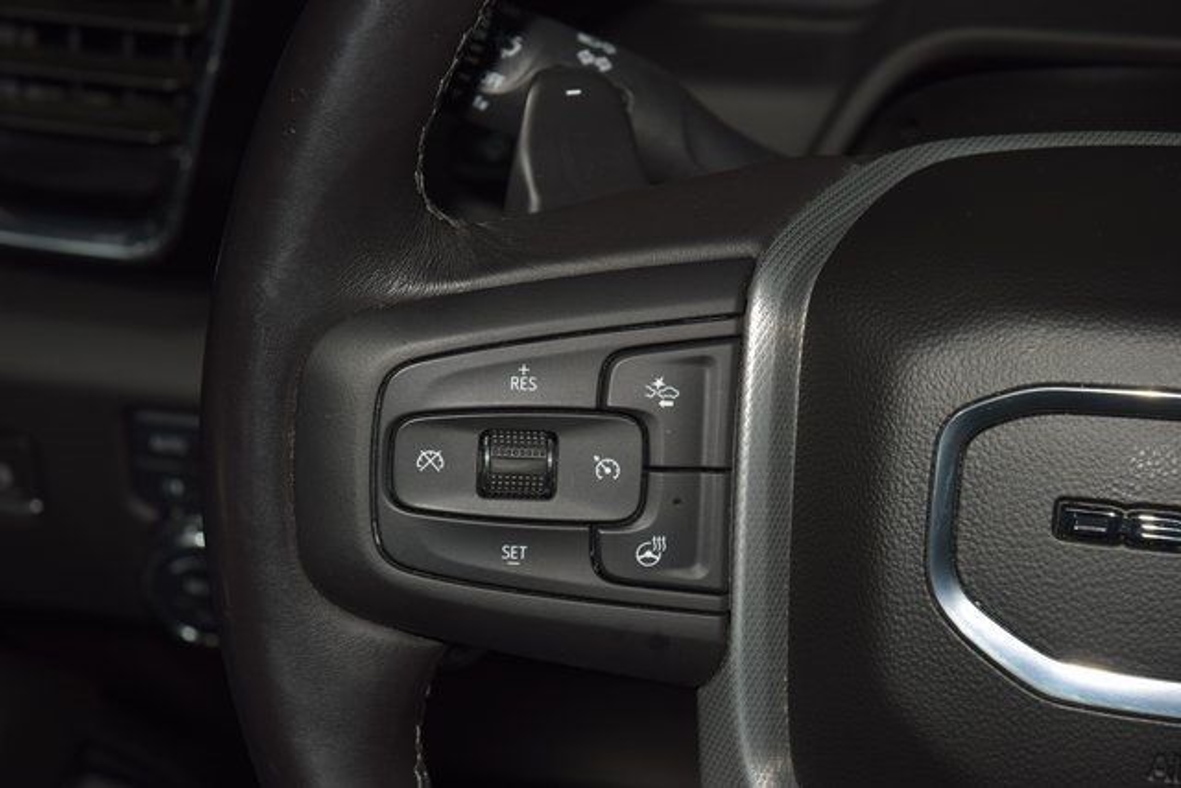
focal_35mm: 105
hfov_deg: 19.5
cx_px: 590
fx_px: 3445
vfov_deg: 13.0
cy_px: 394
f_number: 8
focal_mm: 70
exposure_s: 1/125
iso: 100
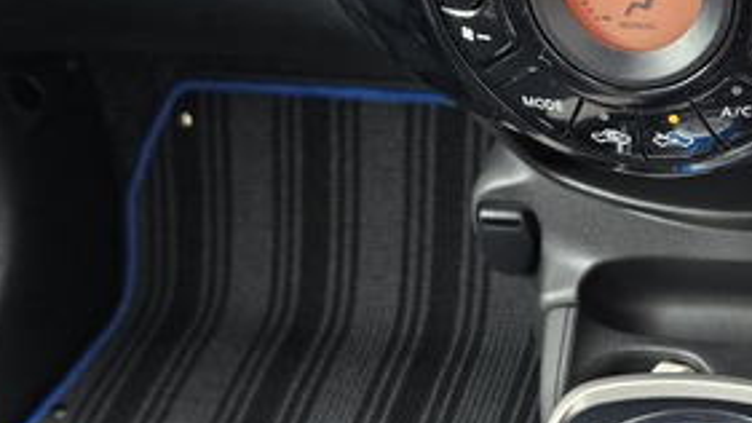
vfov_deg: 20.2
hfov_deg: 35.0
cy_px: 458
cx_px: 645
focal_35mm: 57
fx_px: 1136
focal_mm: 6.3
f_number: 1.7
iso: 200
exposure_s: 1/180
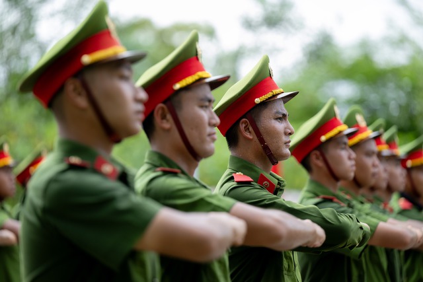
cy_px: 141
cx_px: 212
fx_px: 1939
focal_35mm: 165
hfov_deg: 12.4
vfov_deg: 8.3
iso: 250
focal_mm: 165
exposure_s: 1/500
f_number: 3.2
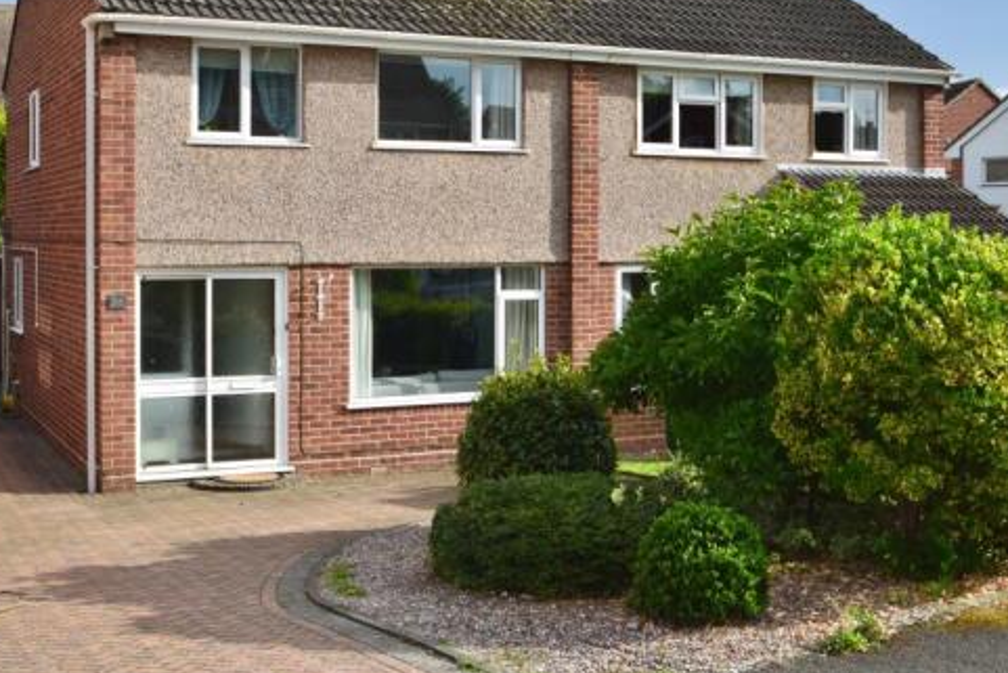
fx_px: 1372
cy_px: 225
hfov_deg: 40.3
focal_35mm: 49
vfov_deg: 27.4
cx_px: 454
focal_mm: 24
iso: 400
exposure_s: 1/400
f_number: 11
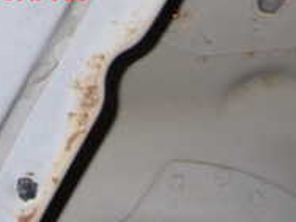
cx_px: 272
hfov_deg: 20.0
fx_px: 821
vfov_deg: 14.5
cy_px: 324
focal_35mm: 96
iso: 200
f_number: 2.3
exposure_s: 1/30
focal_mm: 5.4
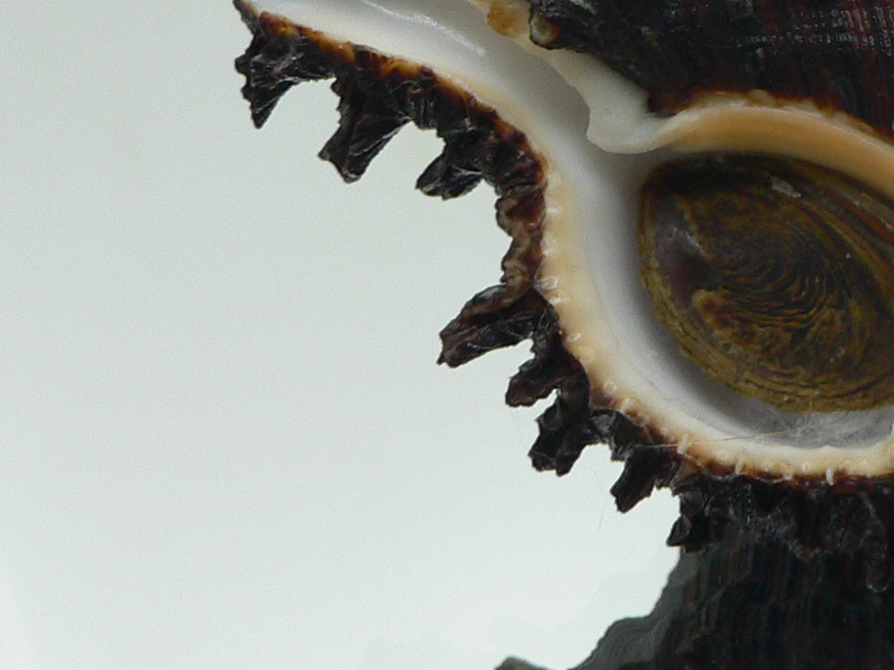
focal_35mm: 81
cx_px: 923
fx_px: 2092
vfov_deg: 18.1
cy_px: 182
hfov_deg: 23.0
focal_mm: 4.6
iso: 100
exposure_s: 1/60
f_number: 2.8
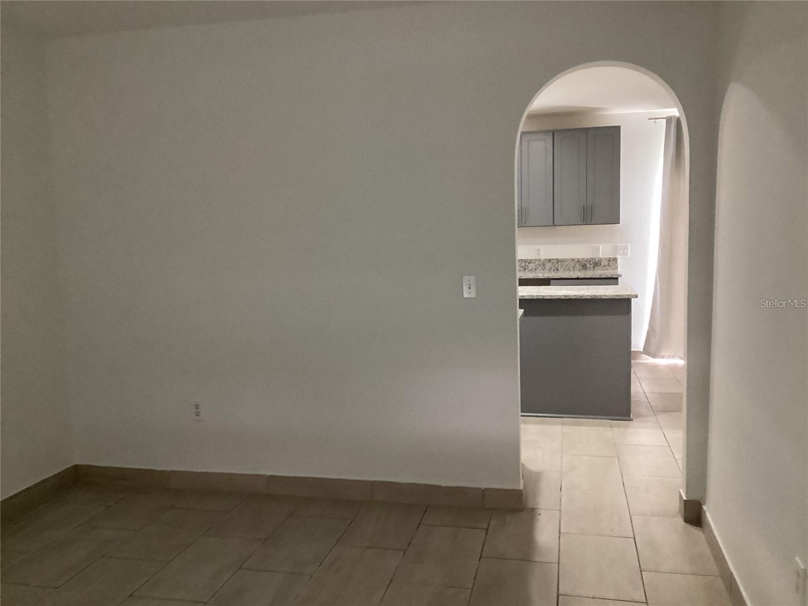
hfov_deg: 58.4
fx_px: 724
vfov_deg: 45.4
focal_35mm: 31
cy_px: 303
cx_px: 404
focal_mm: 3.3
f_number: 2.4
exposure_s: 1/60
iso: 320
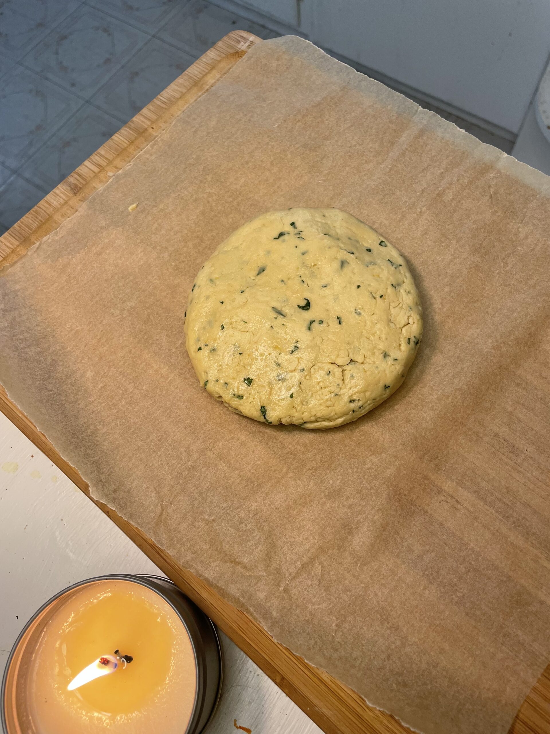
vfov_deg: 67.3
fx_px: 551
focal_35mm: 26
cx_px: 275
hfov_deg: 53.1
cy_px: 367
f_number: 1.6
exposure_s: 1/101
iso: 125
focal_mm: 4.2
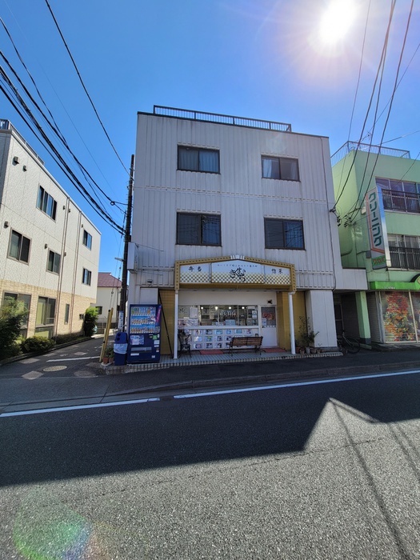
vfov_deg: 106.2
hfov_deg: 89.9
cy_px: 280
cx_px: 210
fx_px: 210
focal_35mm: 13
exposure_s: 1/1468
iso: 64
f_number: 2.2
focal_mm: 2.2
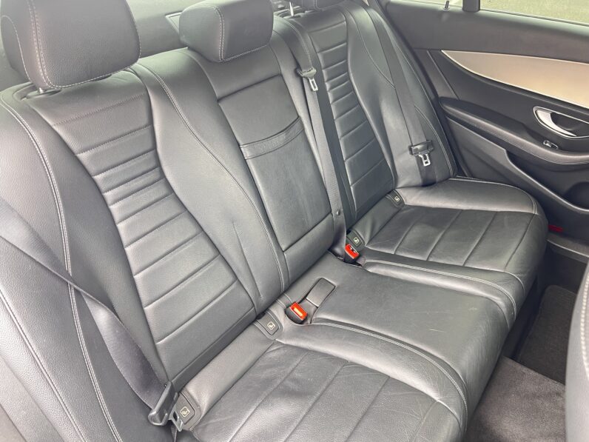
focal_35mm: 26
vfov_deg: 53.1
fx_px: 442
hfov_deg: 67.3
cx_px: 294
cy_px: 221
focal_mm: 5.7
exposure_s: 1/60
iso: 160
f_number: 1.5
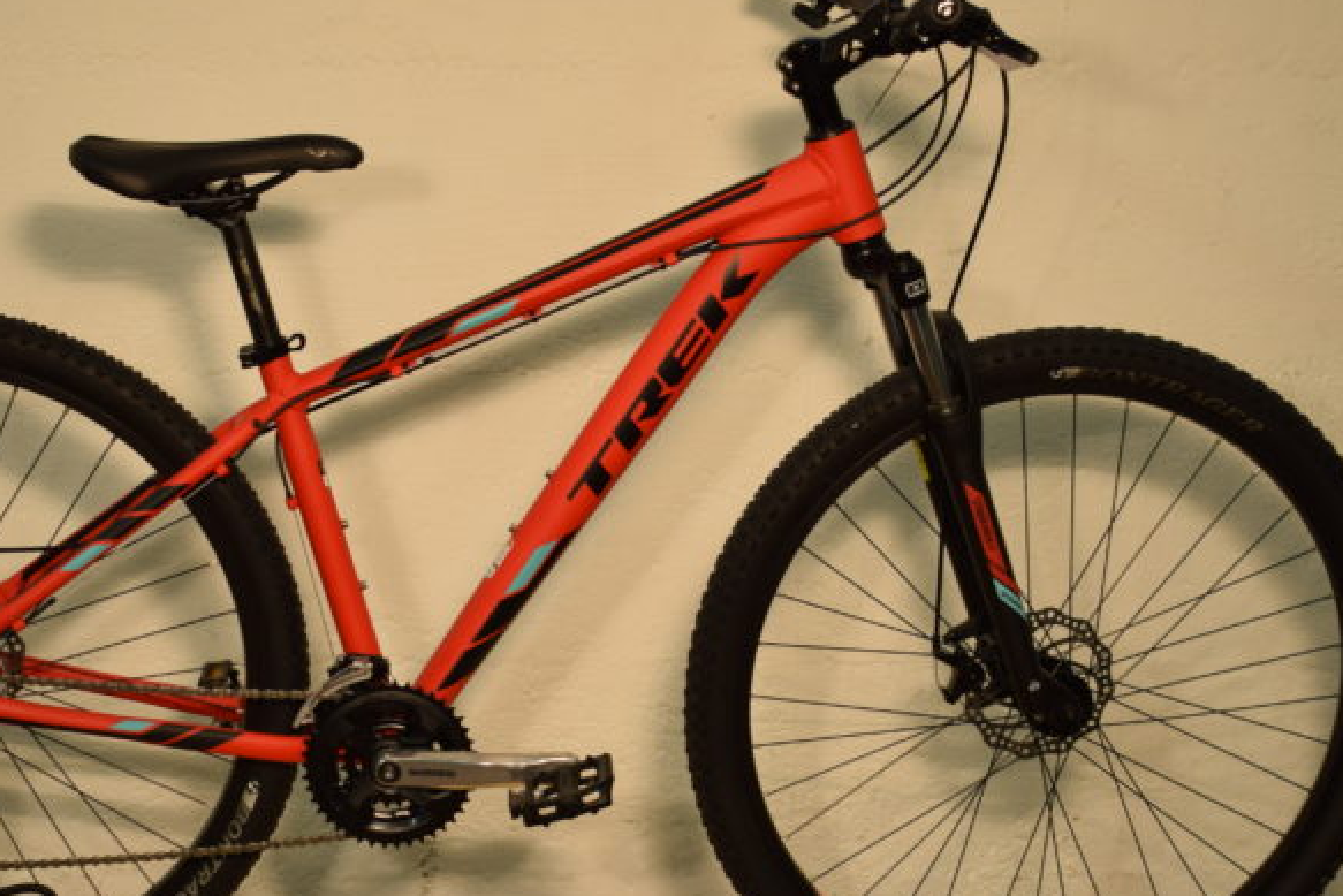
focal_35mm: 79
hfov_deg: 25.6
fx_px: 2948
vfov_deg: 17.2
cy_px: 683
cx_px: 504
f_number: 4.5
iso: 400
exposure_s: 1/80
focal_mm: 30
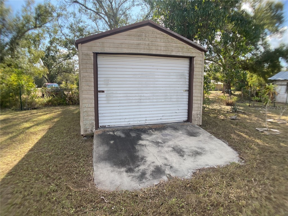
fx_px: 241
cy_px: 108
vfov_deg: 48.2
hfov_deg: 61.7
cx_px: 144
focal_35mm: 29
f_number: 1.8
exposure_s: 1/574
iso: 16
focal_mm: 3
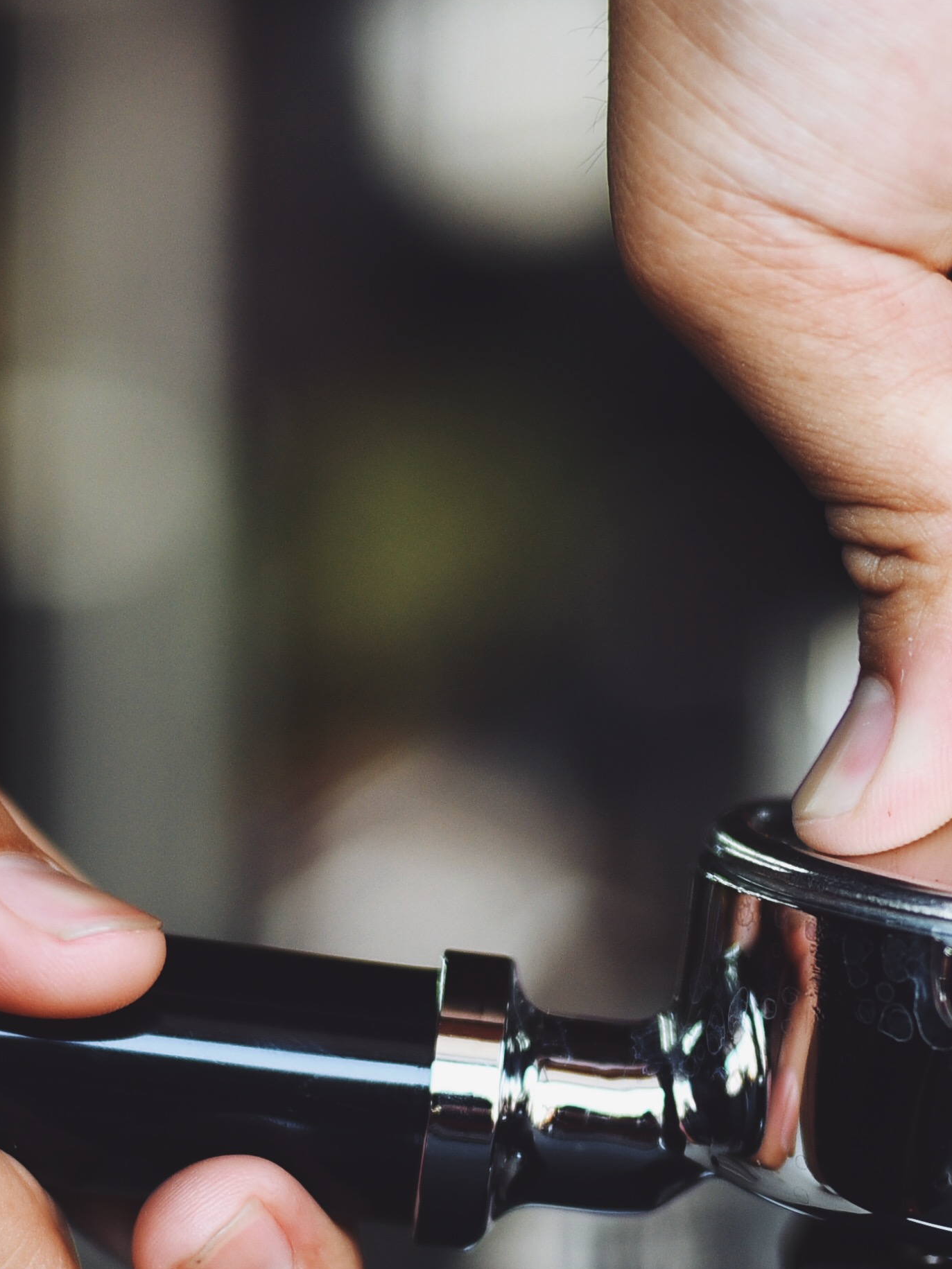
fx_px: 5794
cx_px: 641
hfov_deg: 9.4
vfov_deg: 12.5
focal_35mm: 158
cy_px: 873
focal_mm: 50
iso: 400
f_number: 2.5
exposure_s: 1/500
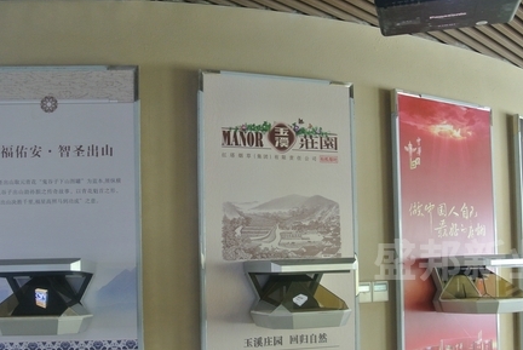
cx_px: 249
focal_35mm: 40
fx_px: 582
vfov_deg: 32.9
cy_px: 258
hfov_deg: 48.4
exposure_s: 1/30
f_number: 3.5
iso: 400
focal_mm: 10
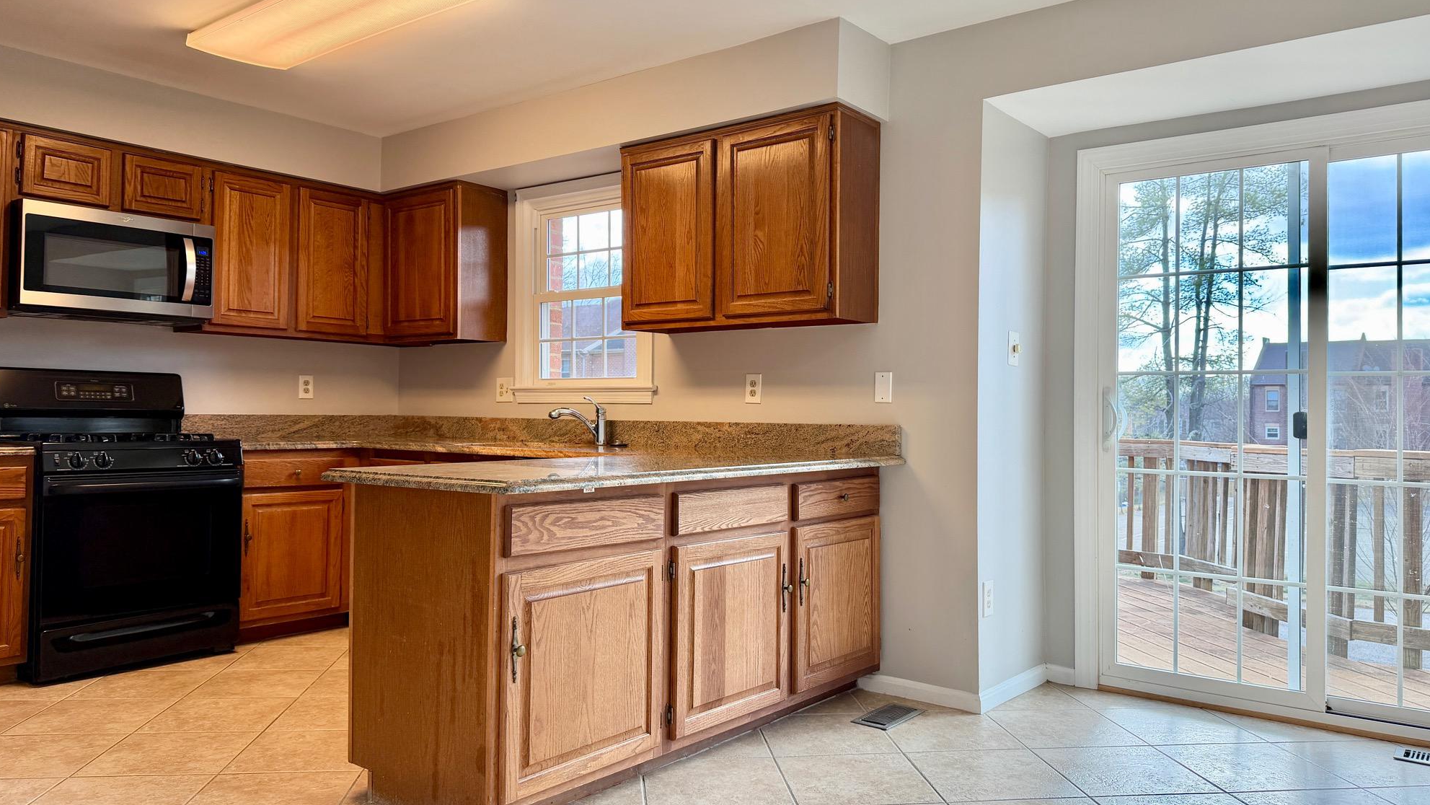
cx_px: 718
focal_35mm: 27
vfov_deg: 42.9
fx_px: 1024
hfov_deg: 69.9
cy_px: 390
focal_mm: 6.76
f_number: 1.78
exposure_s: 1/232
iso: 80
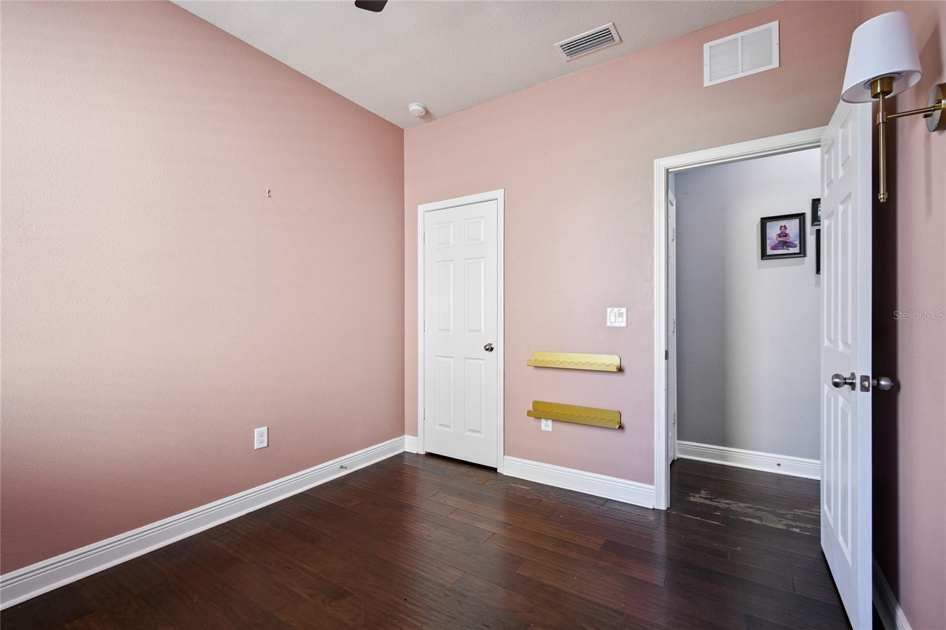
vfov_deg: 77.3
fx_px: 394
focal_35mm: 15
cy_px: 315
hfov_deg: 100.4
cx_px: 473
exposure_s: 1/5
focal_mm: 10
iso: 100
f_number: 7.1
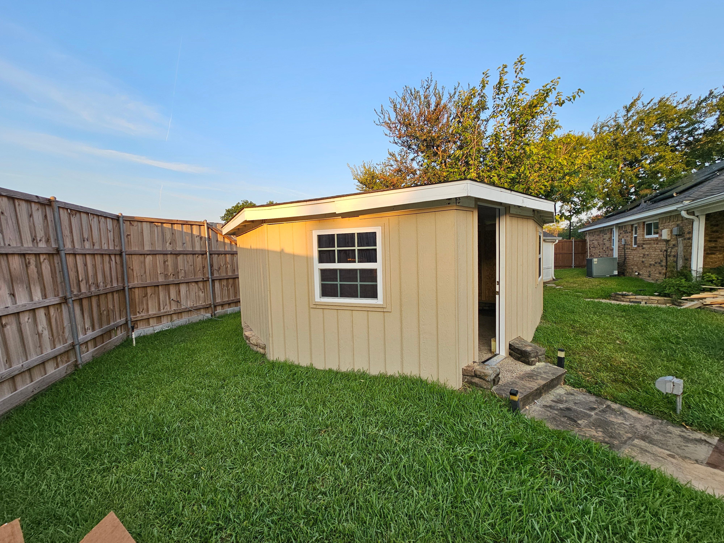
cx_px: 362
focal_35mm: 13
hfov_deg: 106.2
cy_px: 272
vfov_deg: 89.9
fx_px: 272
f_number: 2.2
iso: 50
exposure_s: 1/434
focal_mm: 2.2
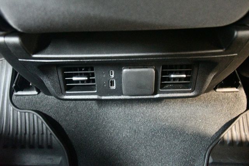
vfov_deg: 38.8
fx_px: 235
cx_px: 124
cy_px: 83
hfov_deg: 55.8
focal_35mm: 34
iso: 12800
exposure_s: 1/13
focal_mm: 23
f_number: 3.8
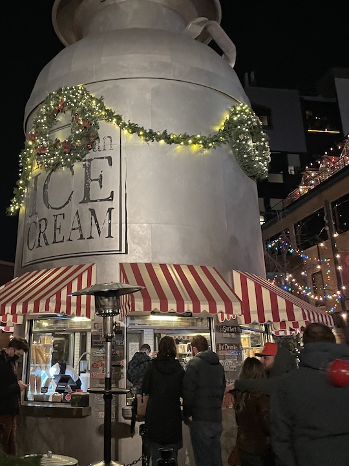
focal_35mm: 37
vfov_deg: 49.3
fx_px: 497
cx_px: 116
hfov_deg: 38.2
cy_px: 159
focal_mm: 4.2
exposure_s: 1/30
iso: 640
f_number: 1.6
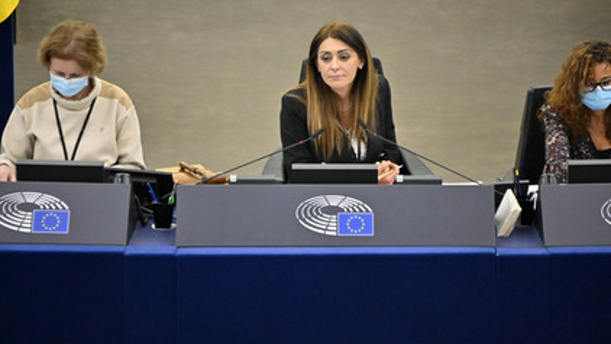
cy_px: 132
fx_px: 9046
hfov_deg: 3.9
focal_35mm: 558
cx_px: 316
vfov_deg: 2.2
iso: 6400
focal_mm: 500
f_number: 6.3
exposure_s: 1/400
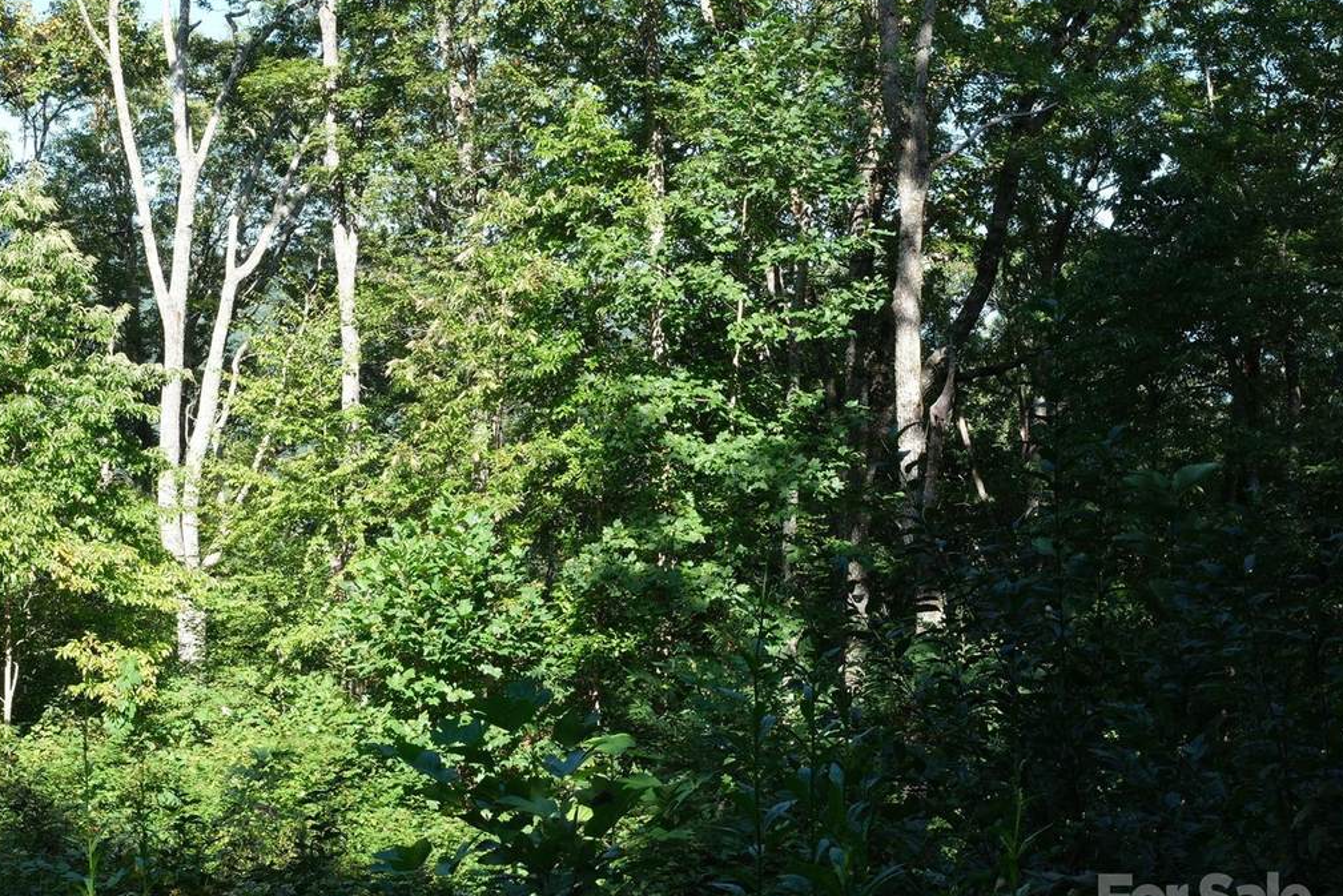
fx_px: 1940
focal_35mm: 52
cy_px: 463
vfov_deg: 26.0
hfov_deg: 38.0
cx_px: 520
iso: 320
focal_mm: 27
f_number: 16
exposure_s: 1/40
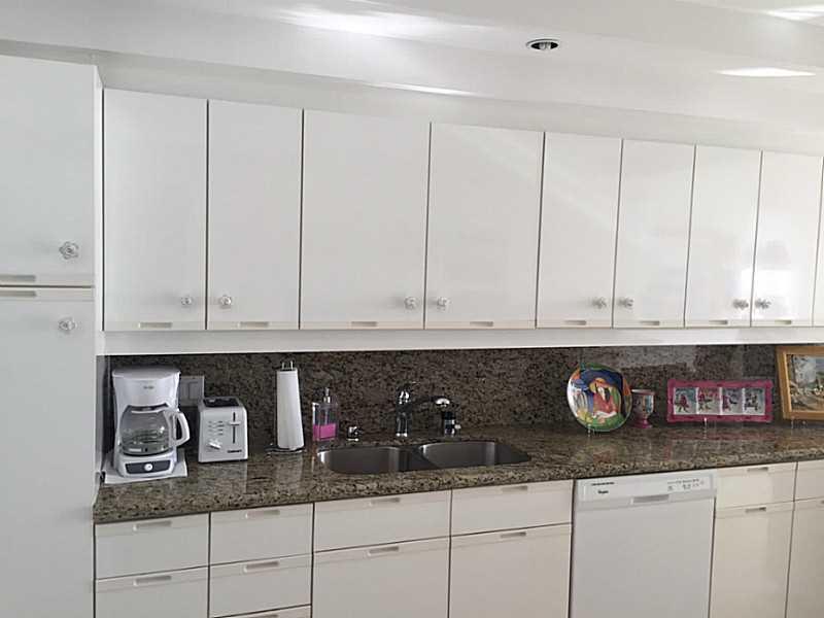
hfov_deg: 61.7
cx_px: 412
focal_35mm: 29
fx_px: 690
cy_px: 309
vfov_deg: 48.2
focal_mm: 4.15
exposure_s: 1/100
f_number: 2.2
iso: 40
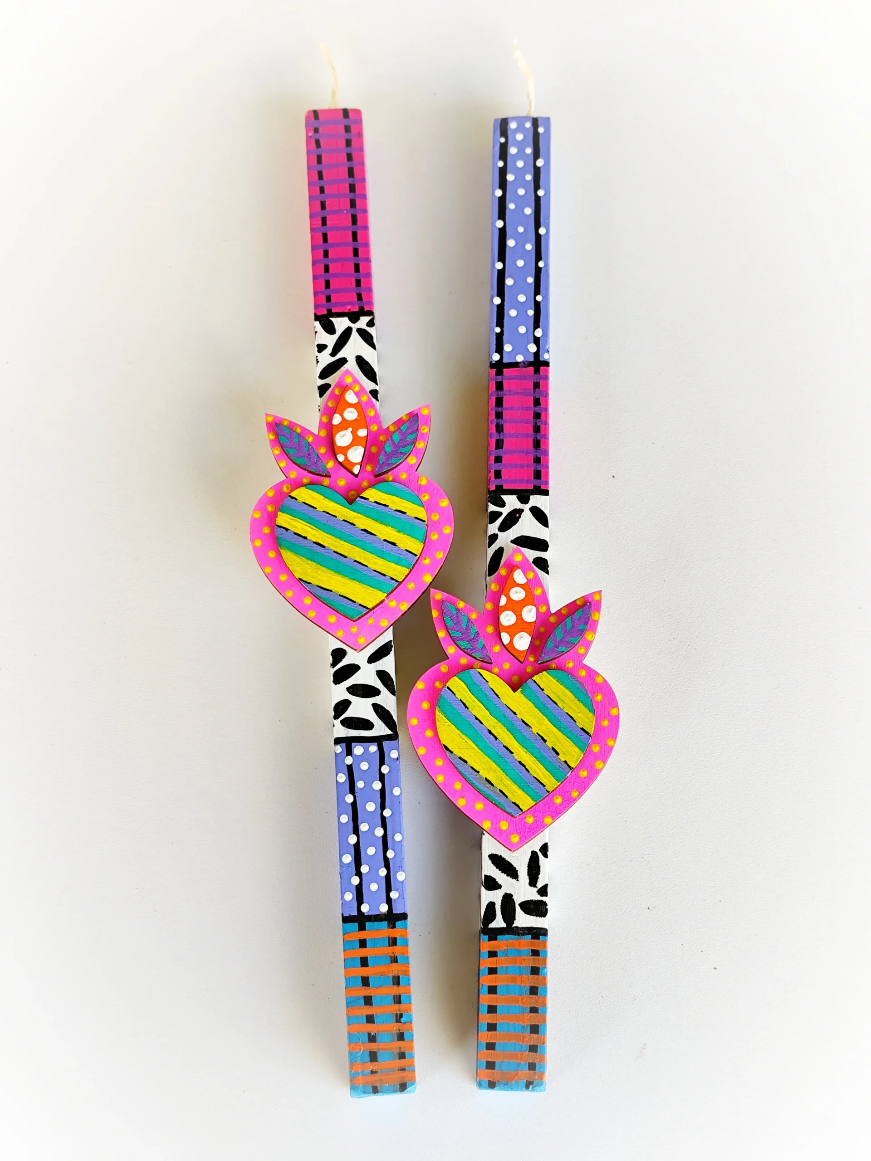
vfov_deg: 41.2
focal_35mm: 46
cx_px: 436
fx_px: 1543
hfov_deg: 31.5
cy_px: 580
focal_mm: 6.19
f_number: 1.65
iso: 125
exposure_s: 1/100
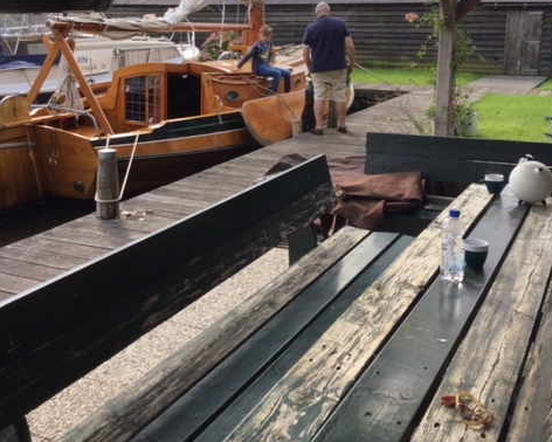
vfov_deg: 36.0
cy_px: 134
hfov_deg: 44.8
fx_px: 670
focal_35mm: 41
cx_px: 280
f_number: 2.4
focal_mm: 3.3
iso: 25
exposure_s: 1/436
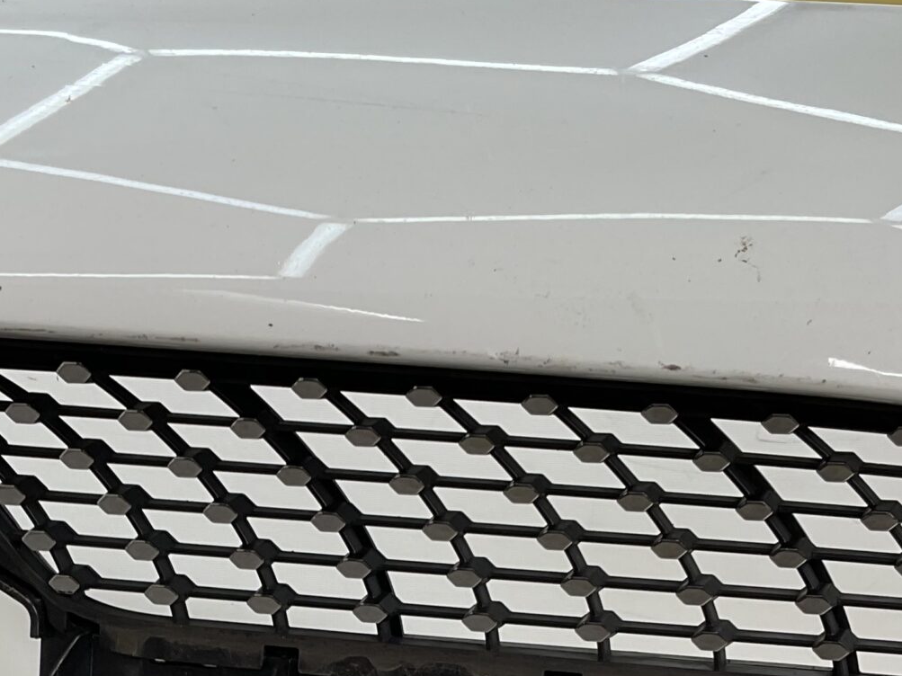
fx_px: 1928
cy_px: 829
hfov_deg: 26.2
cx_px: 302
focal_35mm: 74
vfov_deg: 18.7
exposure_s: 1/164
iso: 16
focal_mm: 3
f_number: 1.8
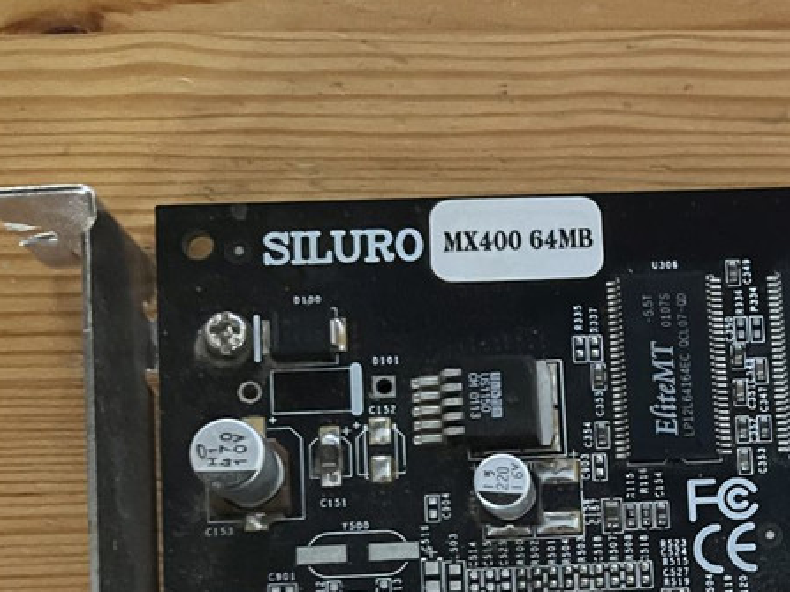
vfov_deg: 22.0
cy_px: 693
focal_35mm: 62
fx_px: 1415
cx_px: 814
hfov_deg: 28.9
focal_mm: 5.1
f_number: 1.6
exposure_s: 1/26
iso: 800
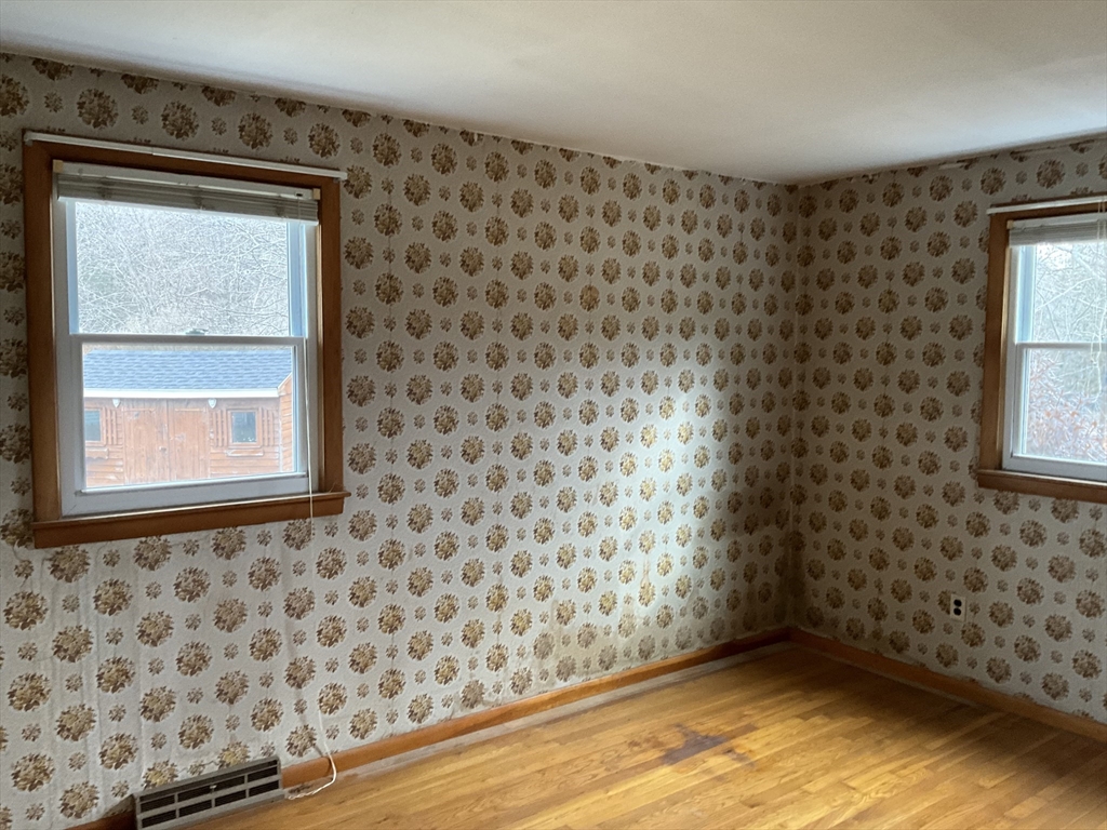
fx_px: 927
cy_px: 415
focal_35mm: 29
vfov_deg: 48.2
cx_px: 554
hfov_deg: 61.7
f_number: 1.8
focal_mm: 3
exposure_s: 1/60
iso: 200
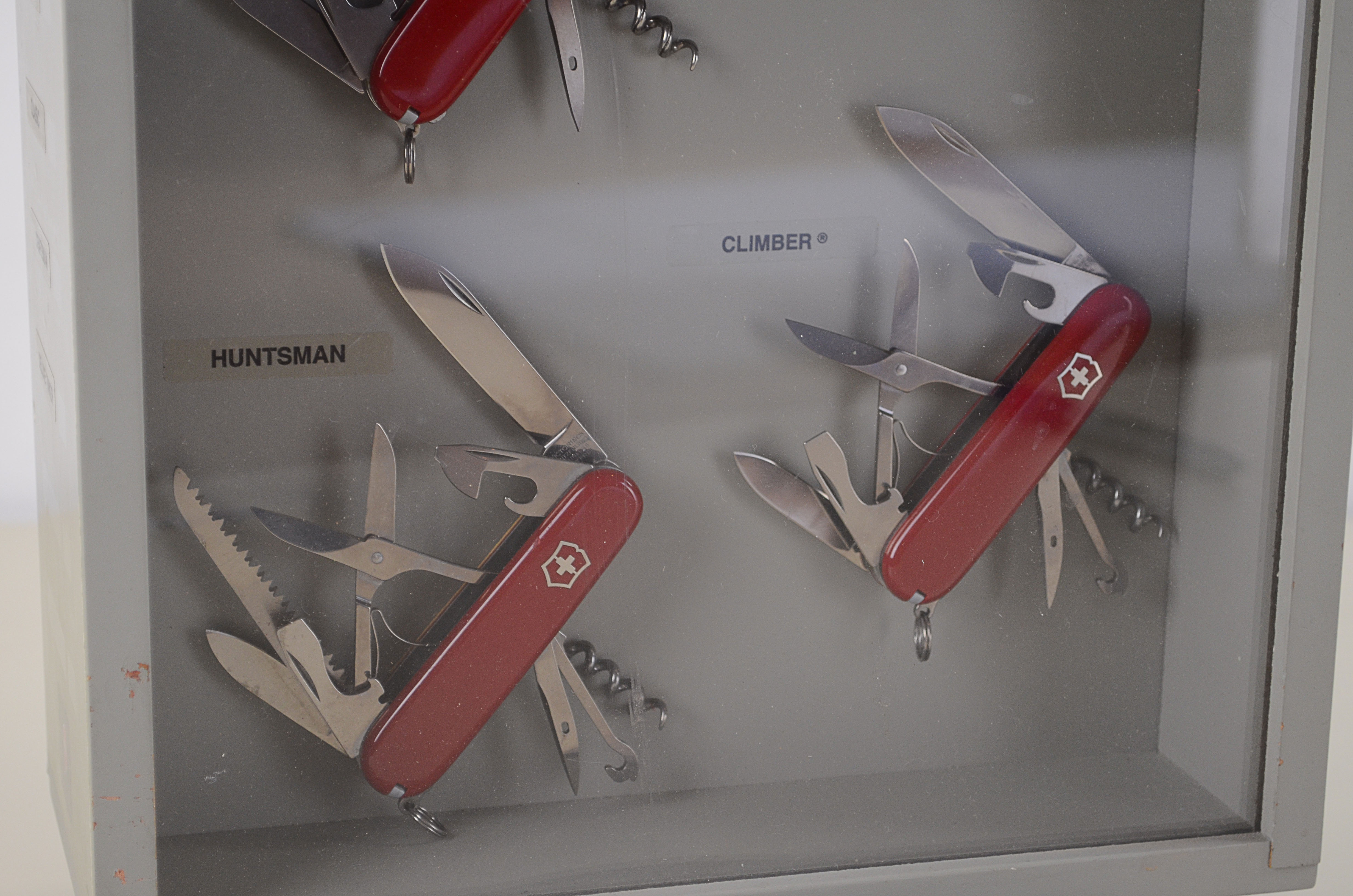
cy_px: 448
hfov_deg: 24.7
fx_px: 3094
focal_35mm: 82
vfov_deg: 16.5
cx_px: 676
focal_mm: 55
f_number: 6.3
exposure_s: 1/80
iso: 640
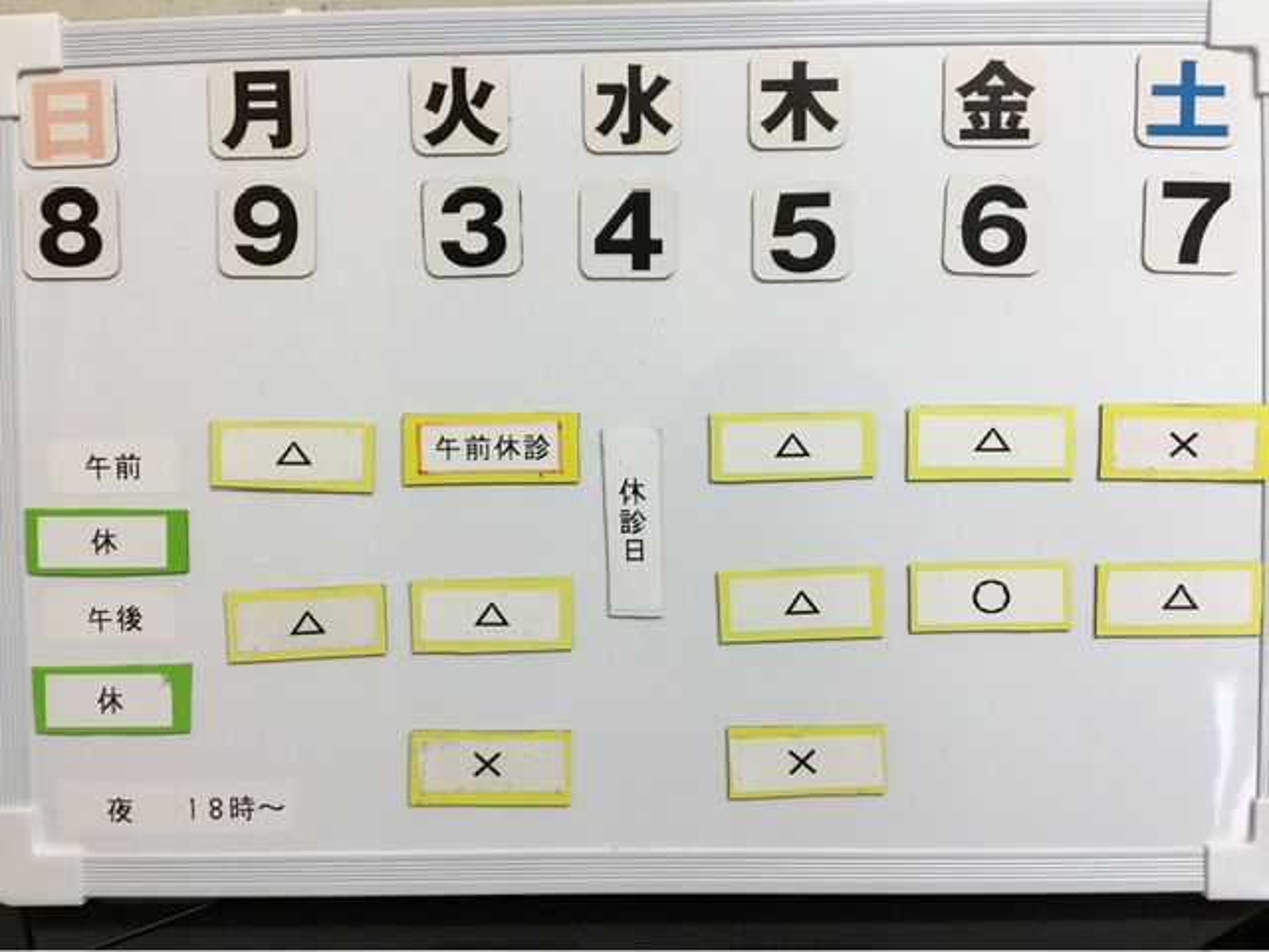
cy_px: 476
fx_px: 1136
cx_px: 634
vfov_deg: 45.4
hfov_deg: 58.4
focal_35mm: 31
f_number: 2.4
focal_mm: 3.3
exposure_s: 1/33
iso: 25
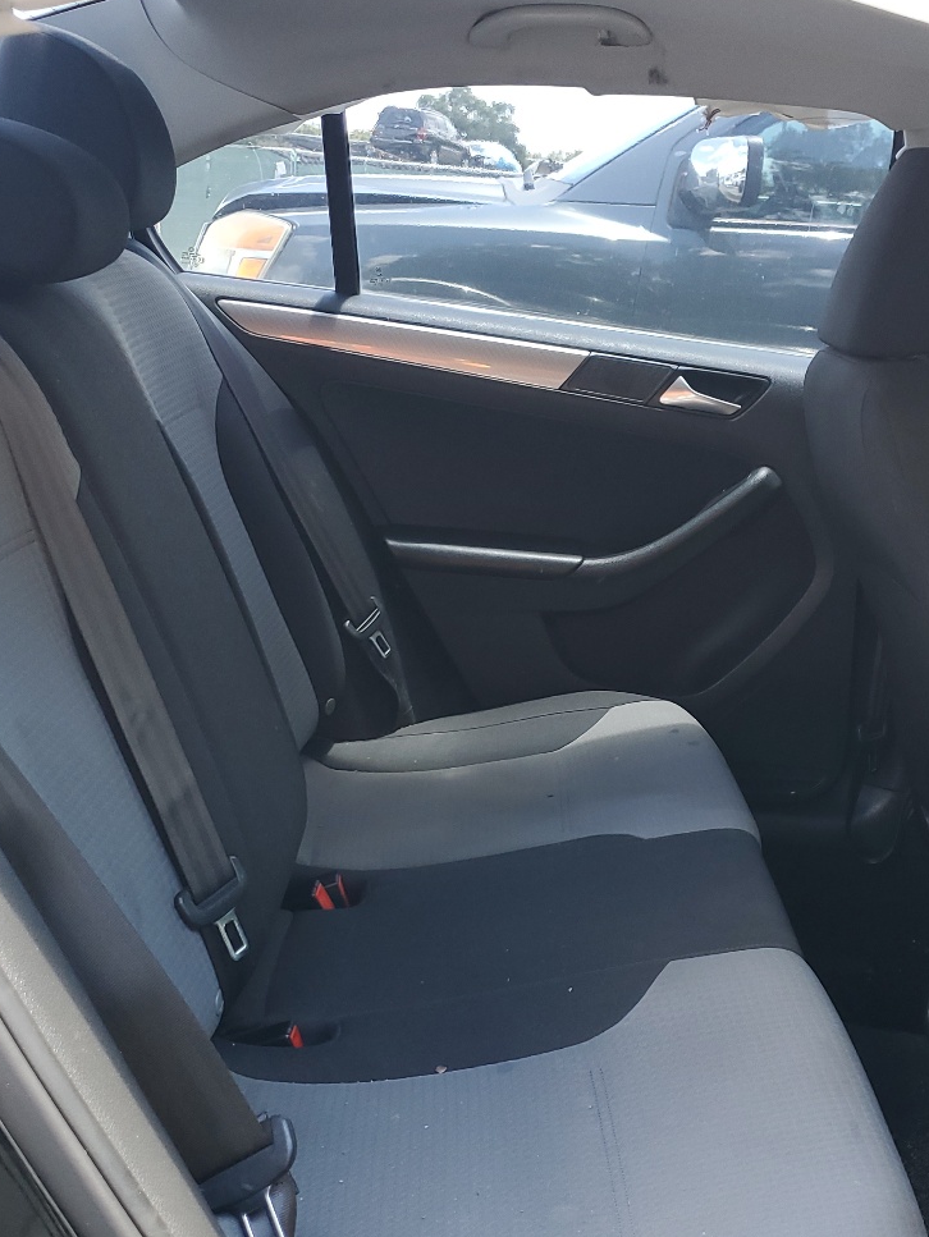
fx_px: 1538
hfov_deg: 33.3
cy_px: 688
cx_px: 615
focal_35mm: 43
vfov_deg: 43.8
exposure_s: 1/120
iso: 59
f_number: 1.5
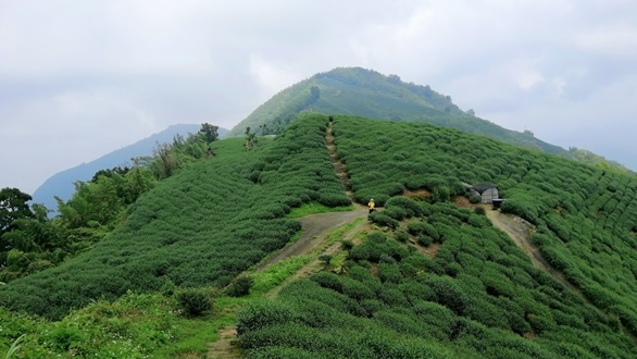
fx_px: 490
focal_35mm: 29
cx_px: 324
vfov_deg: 40.0
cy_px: 223
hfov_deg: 66.0
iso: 50
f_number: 2.2
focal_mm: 3.81
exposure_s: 1/917
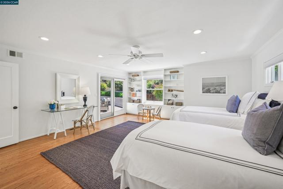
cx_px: 142
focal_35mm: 14
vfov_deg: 81.2
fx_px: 110
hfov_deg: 104.2
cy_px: 94
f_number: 9
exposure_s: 1/125
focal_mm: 14
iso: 400
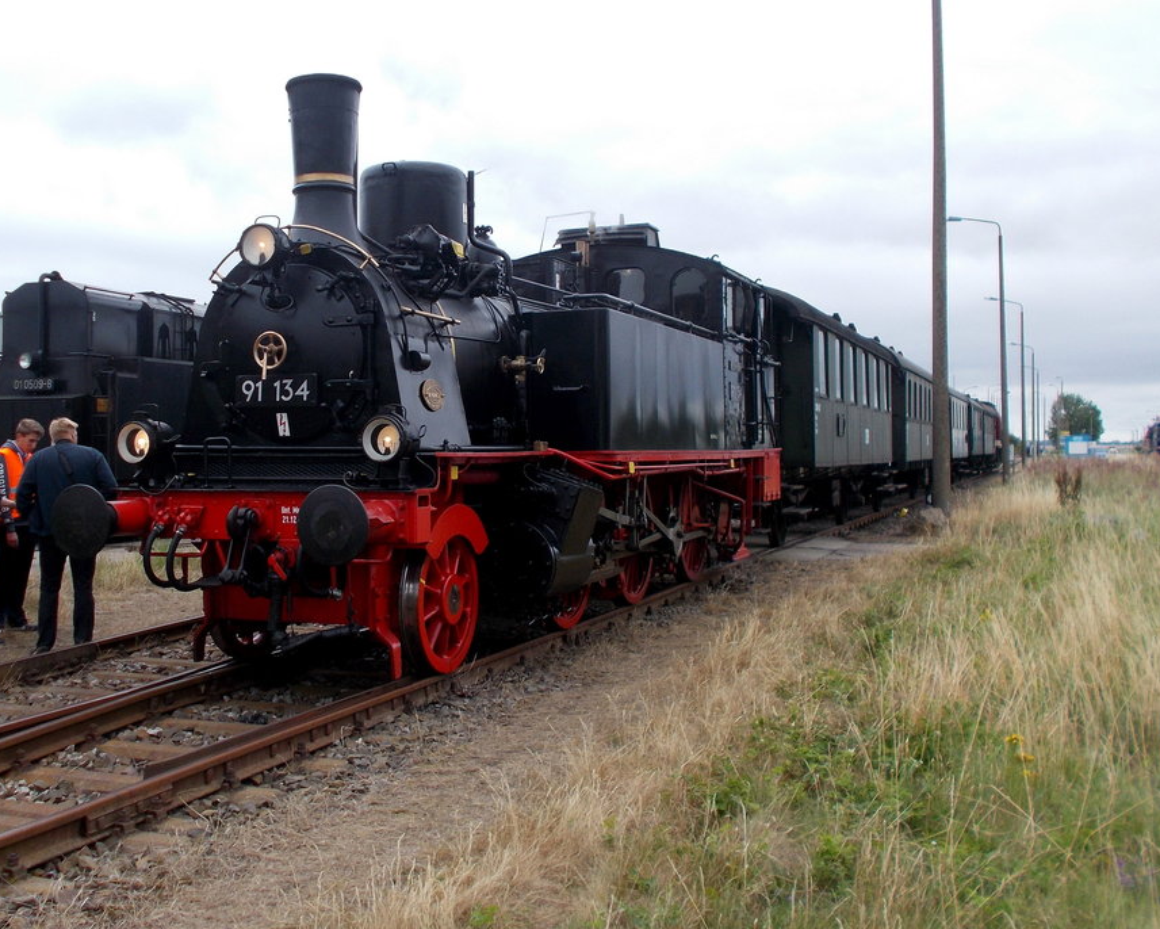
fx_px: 1408
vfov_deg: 36.5
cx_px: 449
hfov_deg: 44.5
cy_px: 423
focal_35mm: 41
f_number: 3.4
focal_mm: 5.3
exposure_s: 1/320
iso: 80
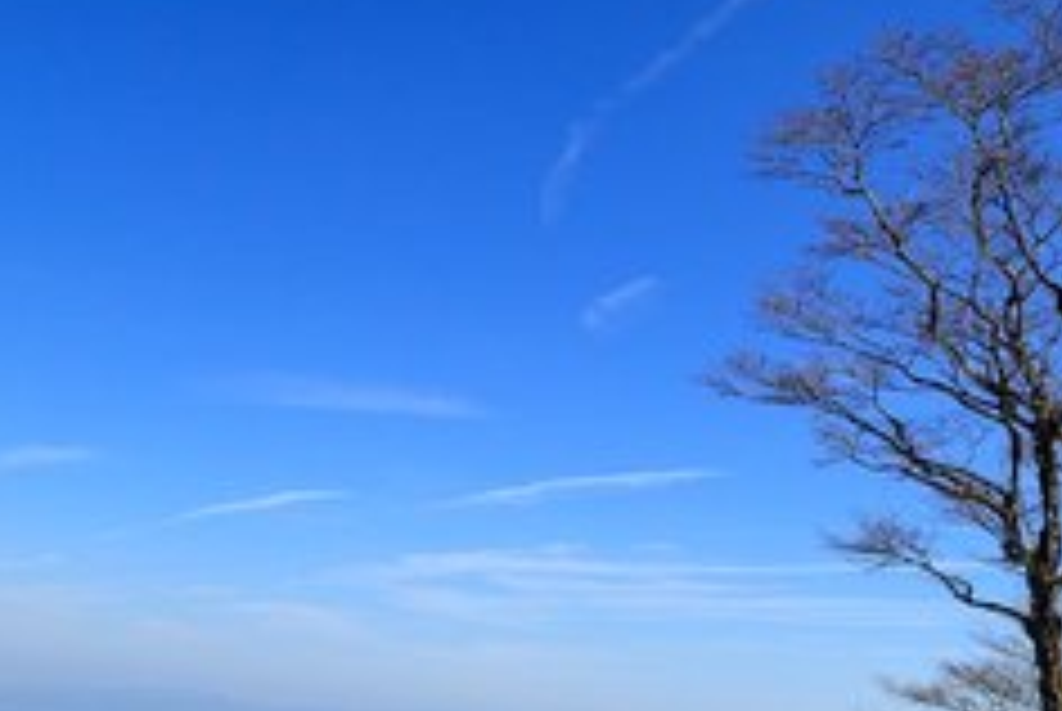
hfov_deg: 43.6
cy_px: 324
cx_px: 738
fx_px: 1300
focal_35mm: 44
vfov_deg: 30.6
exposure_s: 1/250
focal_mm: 4.5
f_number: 8
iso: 100
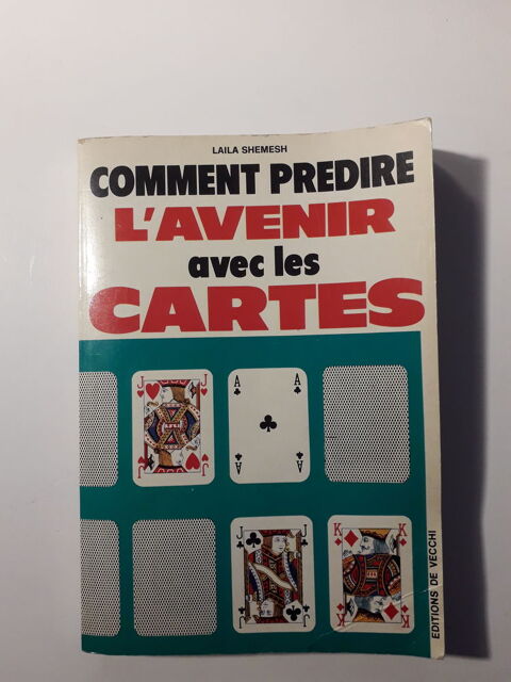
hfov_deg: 51.4
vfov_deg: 65.3
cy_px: 341
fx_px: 531
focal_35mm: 27
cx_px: 256
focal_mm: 3.6
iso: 160
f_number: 1.9
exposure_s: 1/50
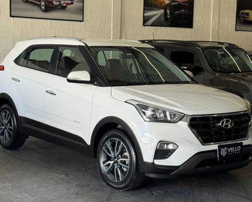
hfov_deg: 36.6
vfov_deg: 29.7
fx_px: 381
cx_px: 124
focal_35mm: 51
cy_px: 100
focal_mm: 6.76
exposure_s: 1/150
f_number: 1.78
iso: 50
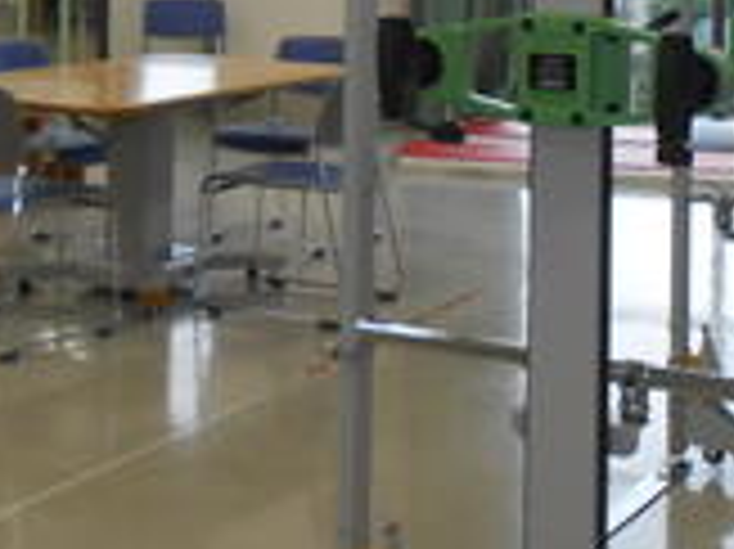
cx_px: 239
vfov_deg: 17.4
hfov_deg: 24.3
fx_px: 1695
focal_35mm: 80
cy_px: -146
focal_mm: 4.6
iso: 125
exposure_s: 1/30
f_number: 3.5
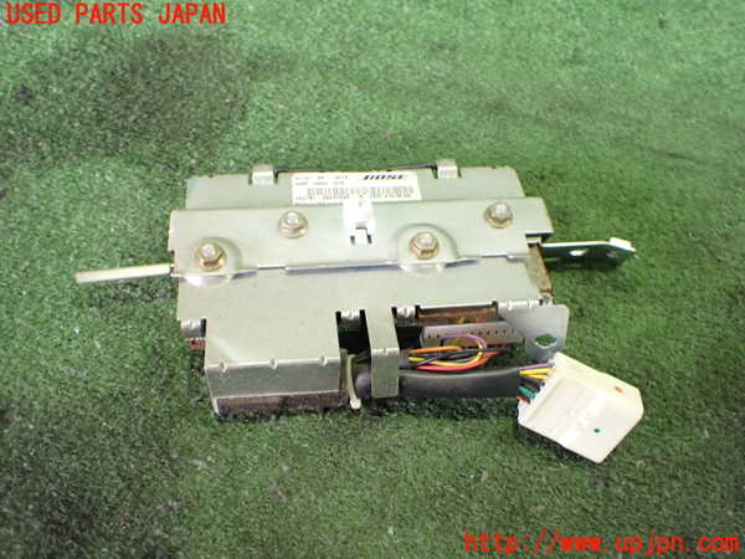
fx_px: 646
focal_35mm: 30
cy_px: 280
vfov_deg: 46.8
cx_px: 372
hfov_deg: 60.0
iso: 800
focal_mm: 5.4
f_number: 2.3
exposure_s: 1/50
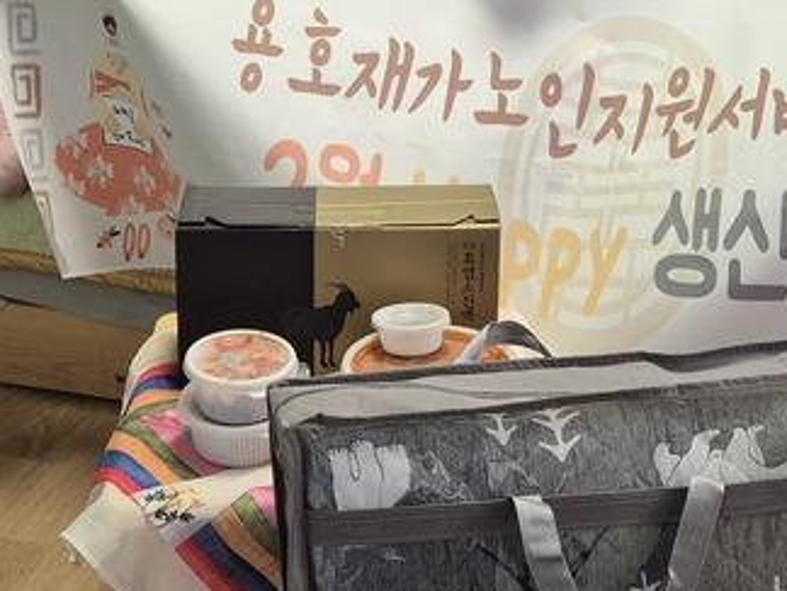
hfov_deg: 27.3
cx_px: 474
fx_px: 1614
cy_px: 75
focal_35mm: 71
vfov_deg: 20.4
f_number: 1.8
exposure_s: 1/120
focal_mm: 5.4
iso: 200
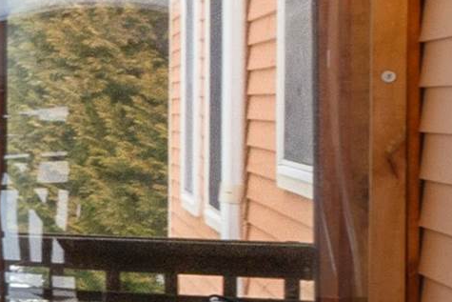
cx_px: -544
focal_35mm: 97
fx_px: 1218
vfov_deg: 14.1
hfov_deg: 15.2
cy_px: 150
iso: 320
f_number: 8
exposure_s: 1/4
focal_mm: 10
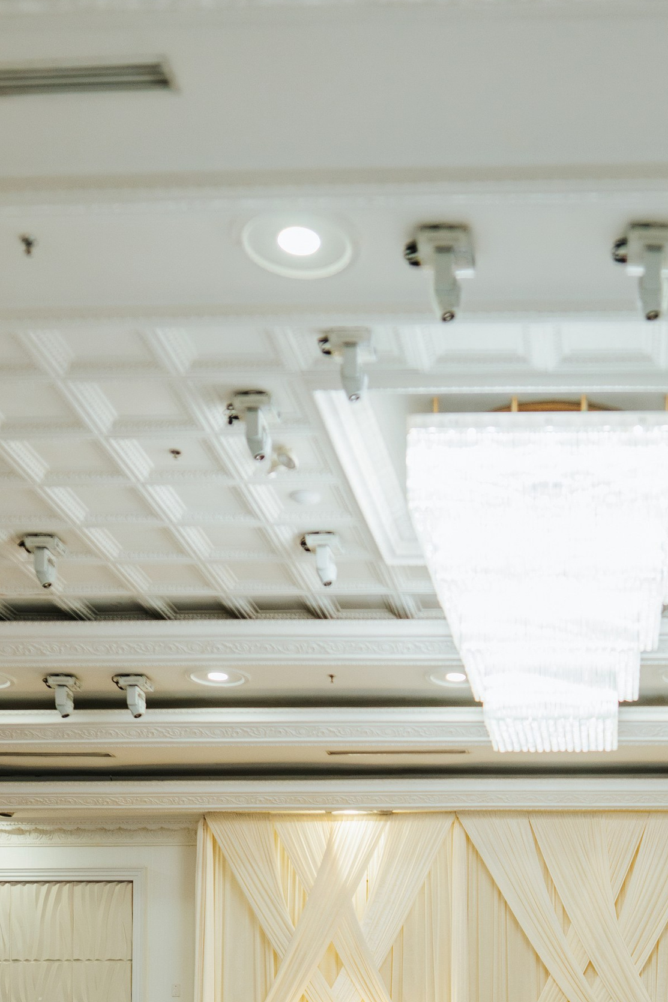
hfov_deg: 28.4
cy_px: 1037
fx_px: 1280
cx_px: 568
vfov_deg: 37.4
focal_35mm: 46
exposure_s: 1/250
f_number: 2
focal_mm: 20
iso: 400
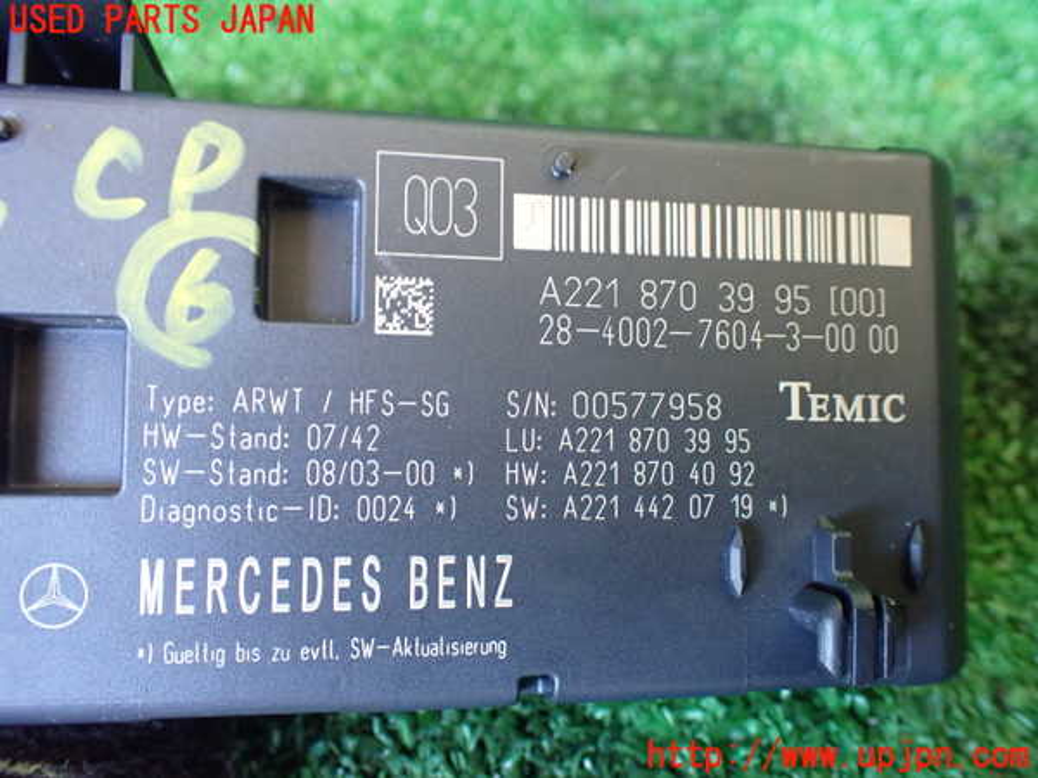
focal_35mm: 30
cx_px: 519
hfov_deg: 60.0
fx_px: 900
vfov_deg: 46.8
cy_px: 389
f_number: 2.3
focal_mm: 5.4
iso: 800
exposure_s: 1/50
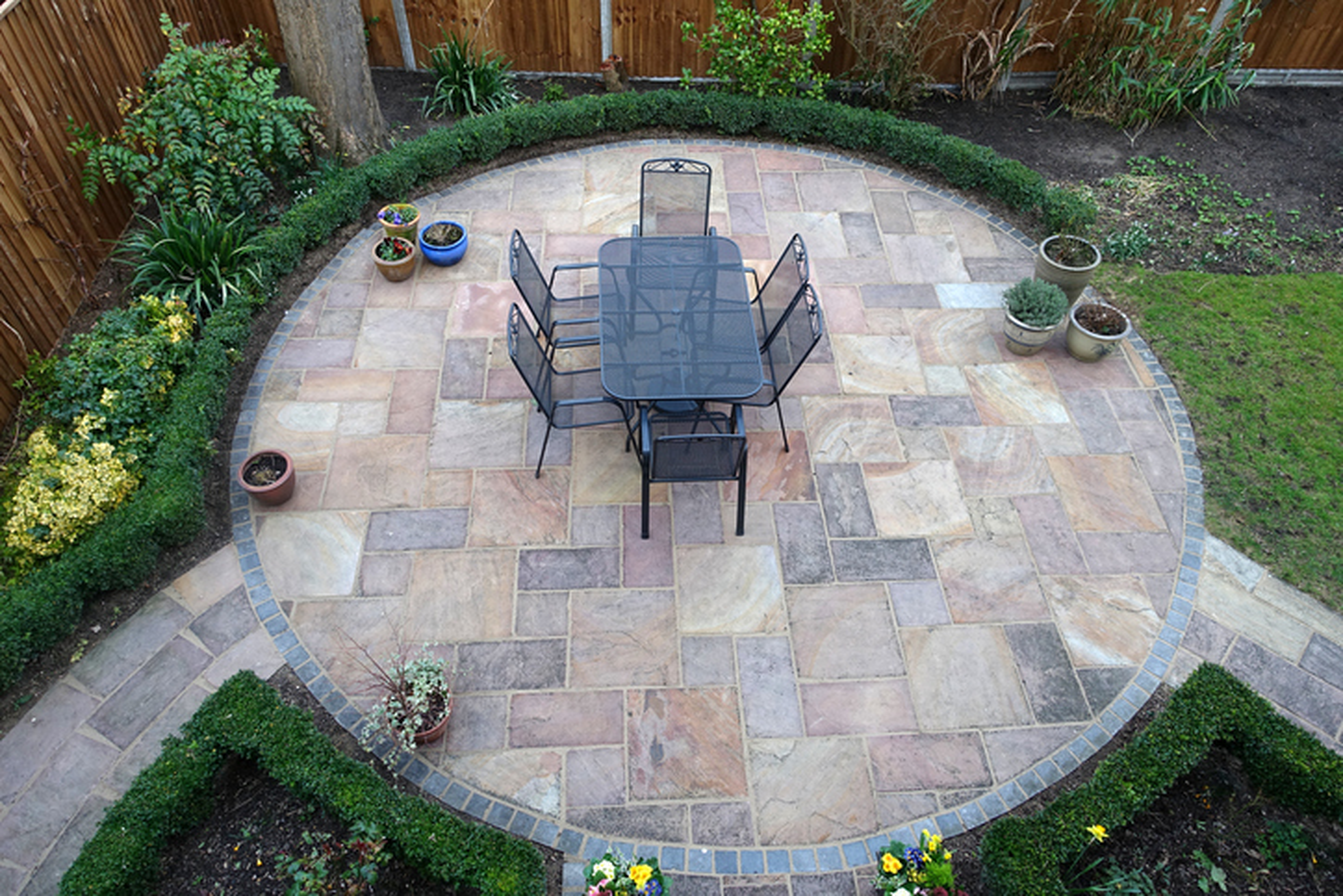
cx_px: 672
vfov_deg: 53.2
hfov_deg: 73.7
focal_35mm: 24
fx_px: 895
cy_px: 448
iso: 125
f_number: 2.8
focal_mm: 8.8
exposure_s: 1/50
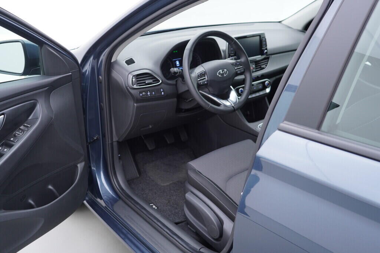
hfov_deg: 53.1
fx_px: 380
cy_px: 126
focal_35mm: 36
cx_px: 190
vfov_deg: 36.9
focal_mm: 24
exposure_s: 1/40
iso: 125
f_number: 2.8
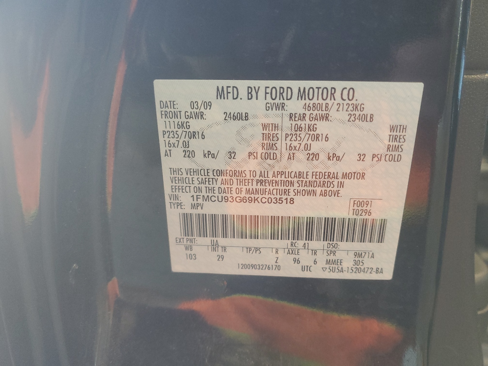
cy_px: 183
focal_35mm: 26
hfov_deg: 67.3
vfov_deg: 53.1
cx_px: 244
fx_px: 367
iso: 155
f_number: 1.5
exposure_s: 1/60.2
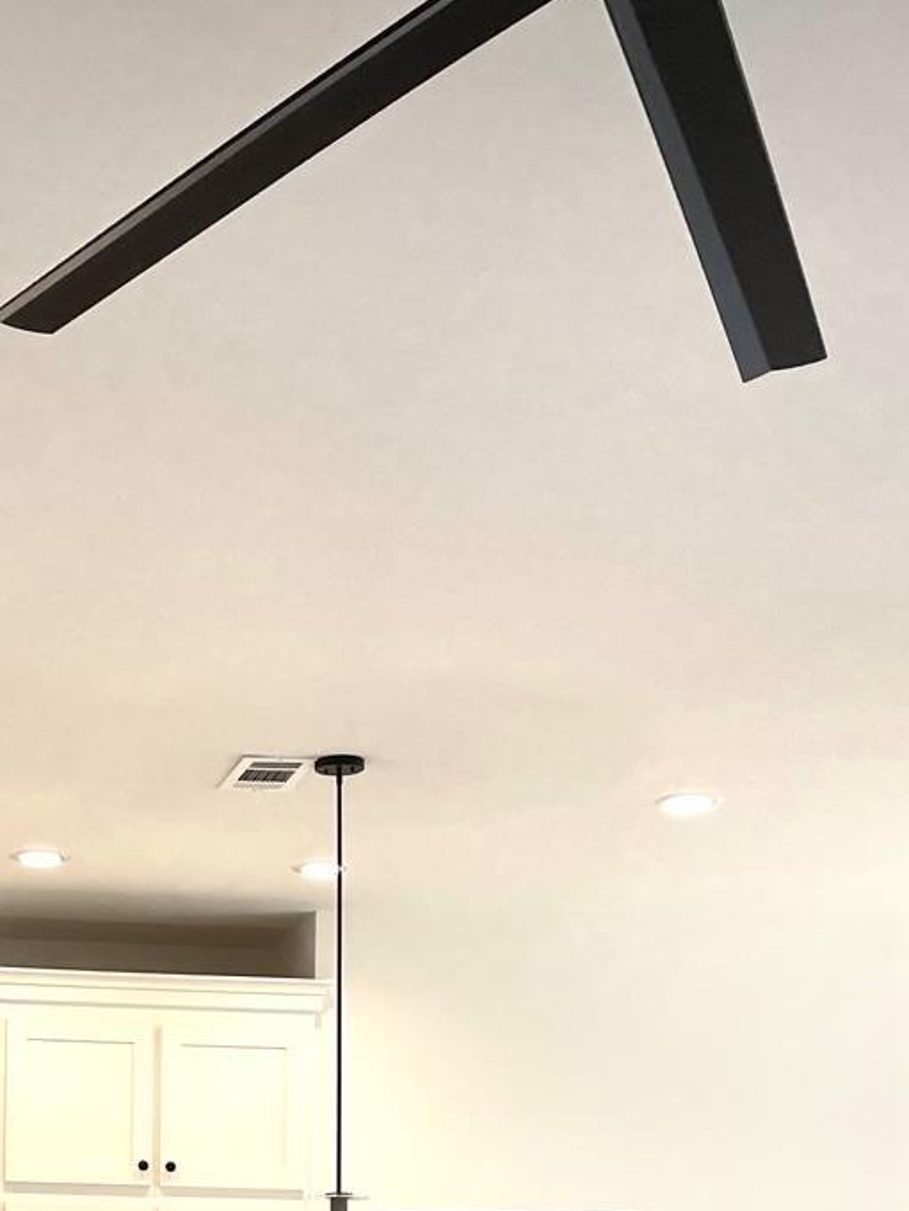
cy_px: 1309
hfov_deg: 18.9
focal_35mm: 77
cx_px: 114
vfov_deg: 23.8
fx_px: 2695
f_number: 1.6
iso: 50
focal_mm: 4.2
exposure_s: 1/120
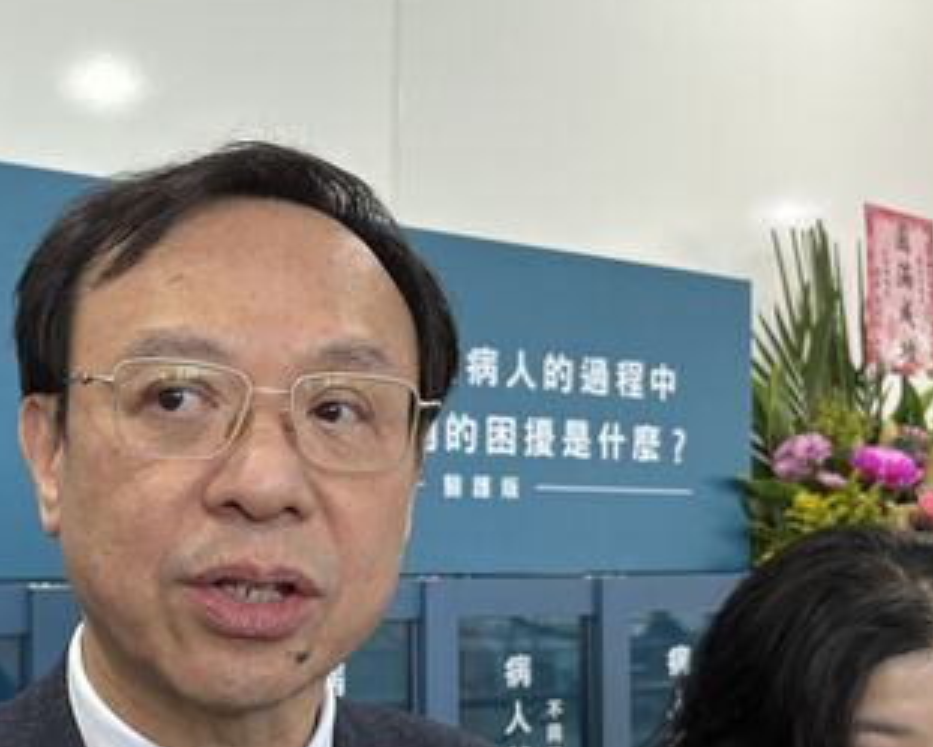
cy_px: 558
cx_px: 339
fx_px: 1353
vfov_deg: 30.4
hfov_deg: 37.8
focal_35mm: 49
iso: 64
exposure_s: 1/60
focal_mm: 5.96
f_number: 1.6
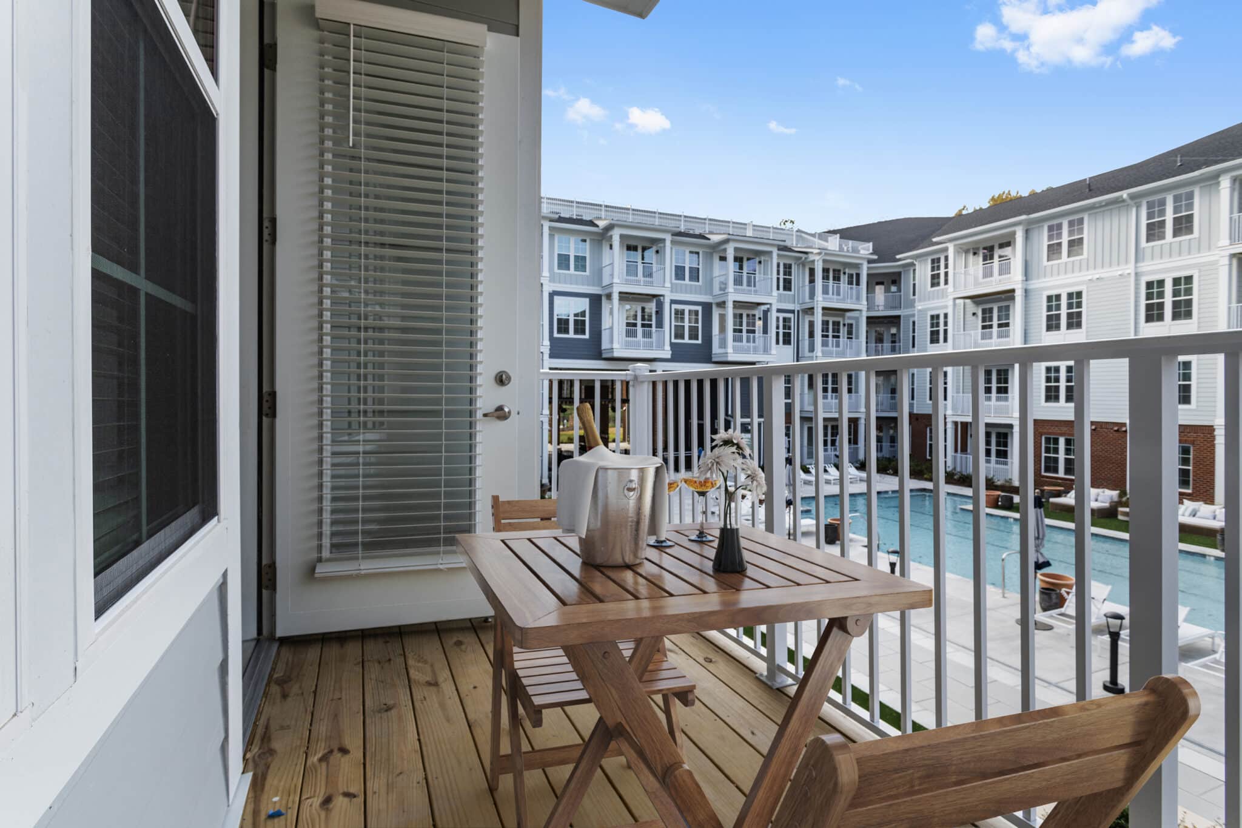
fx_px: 586
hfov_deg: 93.3
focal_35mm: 17
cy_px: 414
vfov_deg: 70.4
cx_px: 621
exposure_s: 1/60
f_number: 9
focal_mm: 17
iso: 320
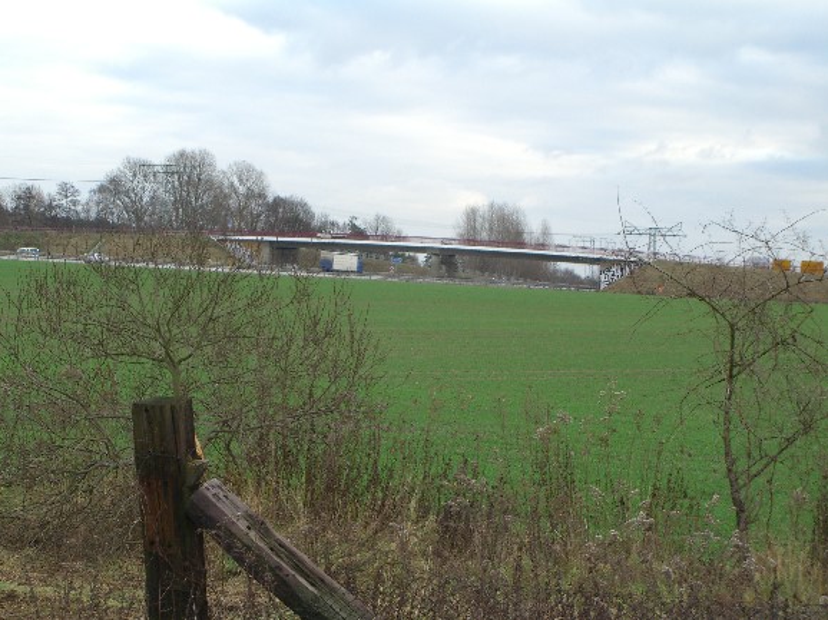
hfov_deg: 17.1
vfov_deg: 12.9
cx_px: 416
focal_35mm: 115
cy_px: 310
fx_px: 2750
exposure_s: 1/100
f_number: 5.1
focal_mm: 23.7
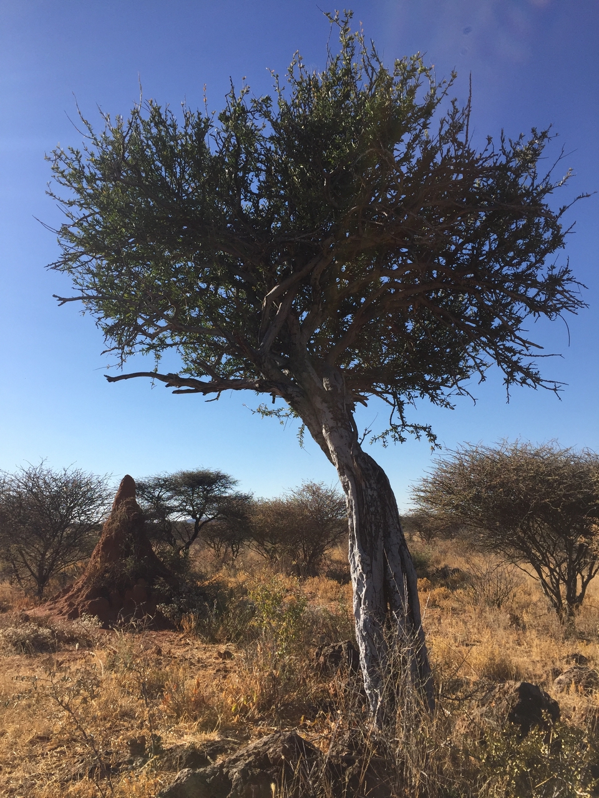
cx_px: 300
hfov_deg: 48.2
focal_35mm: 29
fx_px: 669
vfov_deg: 61.7
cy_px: 399
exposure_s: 1/1980
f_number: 2.2
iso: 32
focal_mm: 4.15
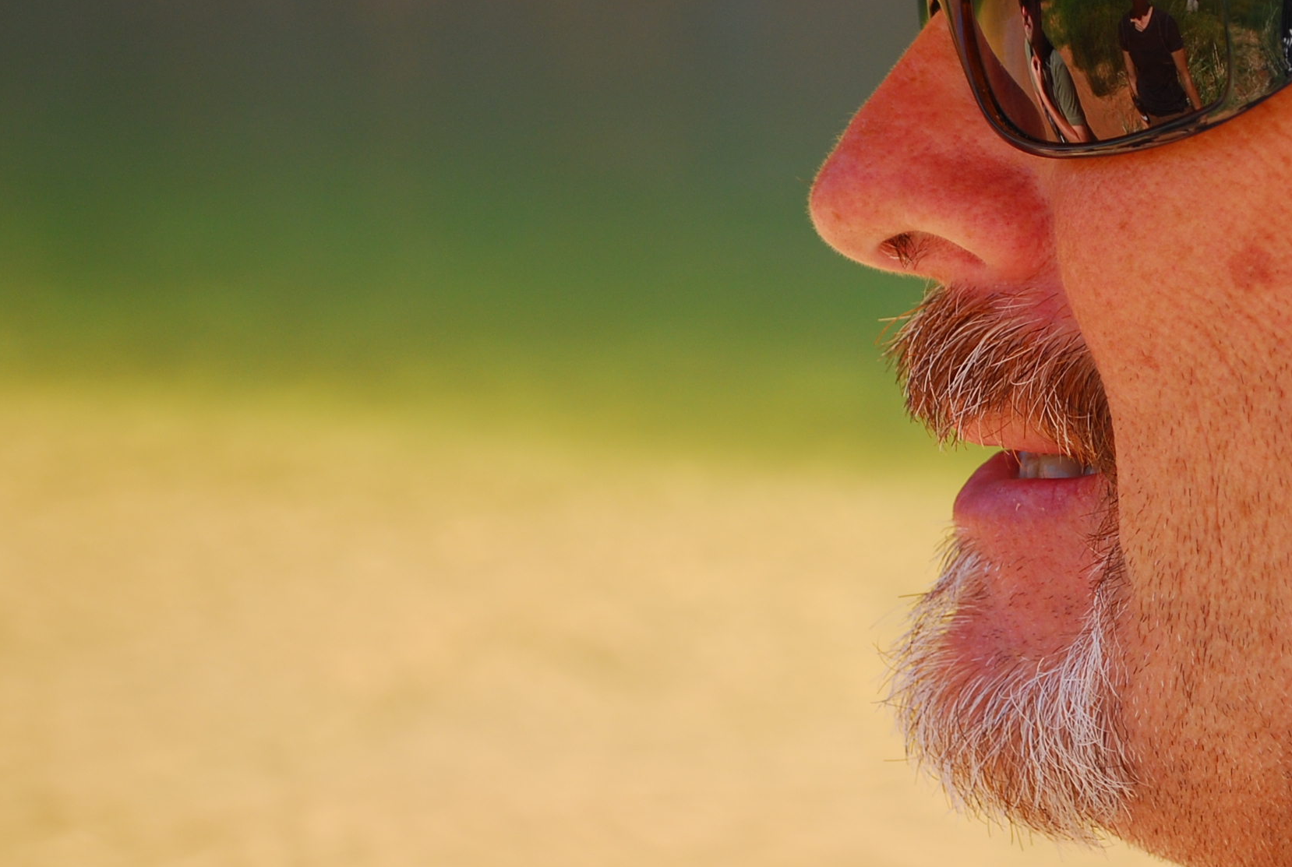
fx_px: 4711
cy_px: 292
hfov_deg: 15.5
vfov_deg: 10.5
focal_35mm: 131
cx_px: 976
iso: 200
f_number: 6.3
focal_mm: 50
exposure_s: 1/160
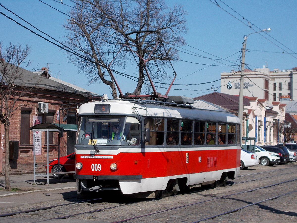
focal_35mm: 86
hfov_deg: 22.8
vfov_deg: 17.2
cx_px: 148
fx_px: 738
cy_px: 112
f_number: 6.3
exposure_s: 1/500
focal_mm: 15.4
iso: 80
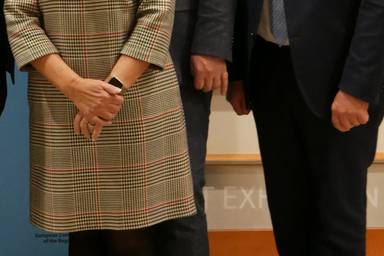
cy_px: -61
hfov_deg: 17.2
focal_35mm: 116
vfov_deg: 11.5
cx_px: -15
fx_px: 1237
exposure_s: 1/125
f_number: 4
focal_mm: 25
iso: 3200
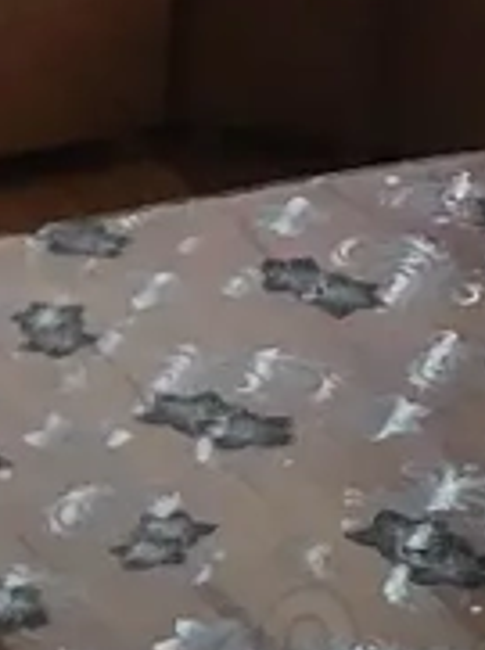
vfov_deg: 9.4
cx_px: 269
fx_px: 3600
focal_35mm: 192
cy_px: -824
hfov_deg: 7.7
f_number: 1.8
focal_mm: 5.4
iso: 200
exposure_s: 1/101
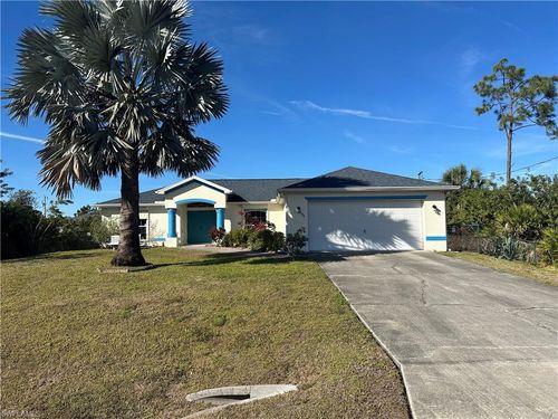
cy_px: 210
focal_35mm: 24
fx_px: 387
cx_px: 279
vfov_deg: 56.8
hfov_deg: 71.6
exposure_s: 1/4762
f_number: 1.78
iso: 80
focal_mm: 6.86
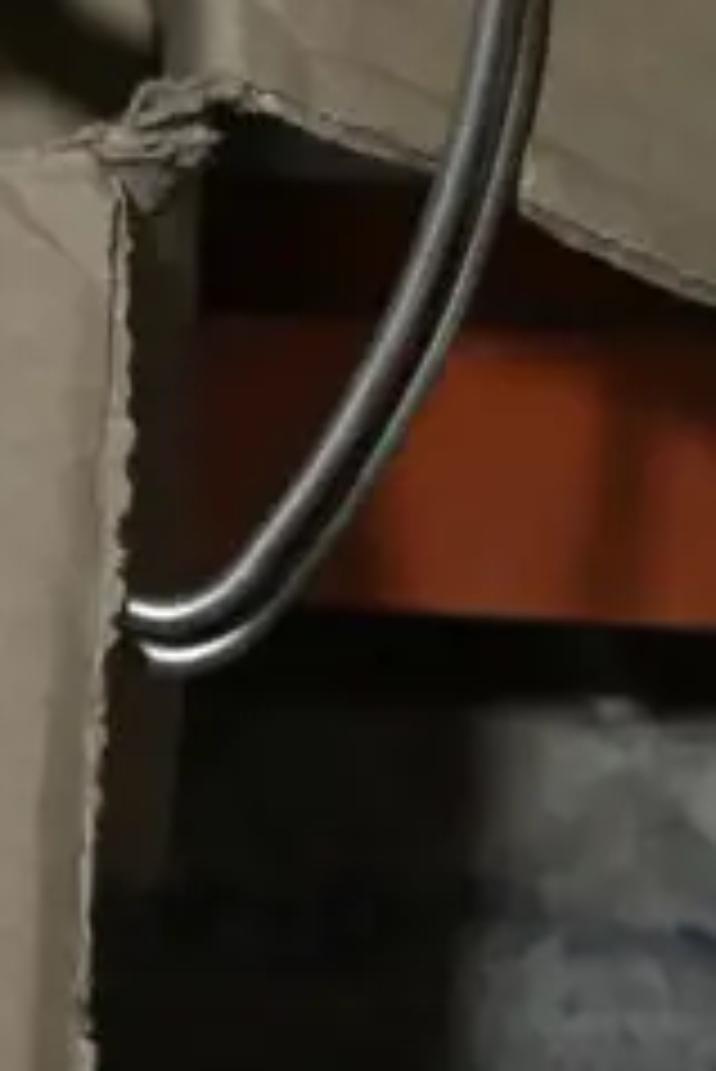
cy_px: -1062
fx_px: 6404
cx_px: -885
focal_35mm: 215
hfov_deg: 6.2
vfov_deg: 9.0
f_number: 5.2
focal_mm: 24
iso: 320
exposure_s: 1/60
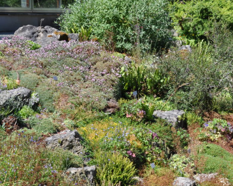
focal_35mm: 70
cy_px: 103
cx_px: 166
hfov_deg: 26.9
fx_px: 483
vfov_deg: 21.9
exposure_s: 1/125
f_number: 11
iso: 200
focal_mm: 28
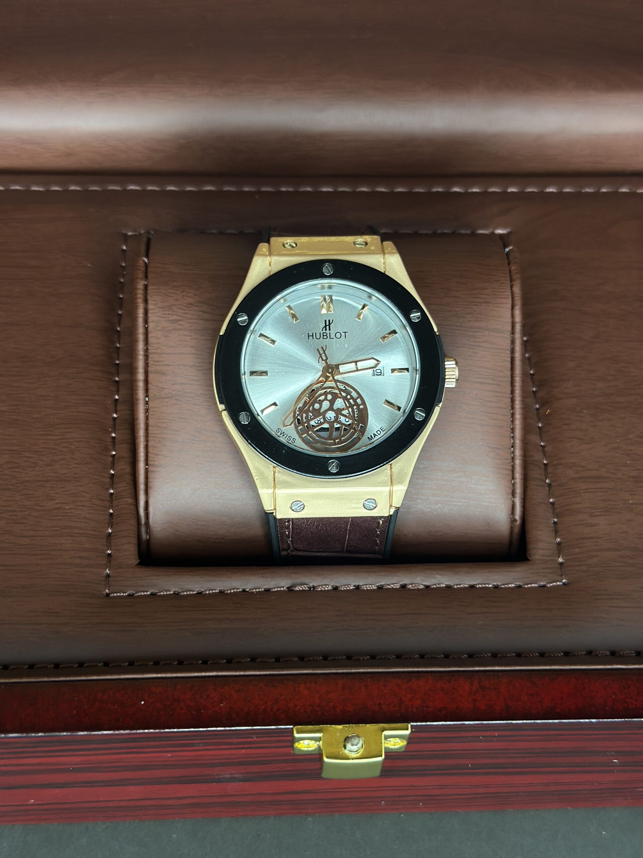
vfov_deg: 39.7
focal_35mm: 48
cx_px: 322
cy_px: 429
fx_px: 1189
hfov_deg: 30.3
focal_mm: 6.86
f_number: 1.78
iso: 250
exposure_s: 1/60
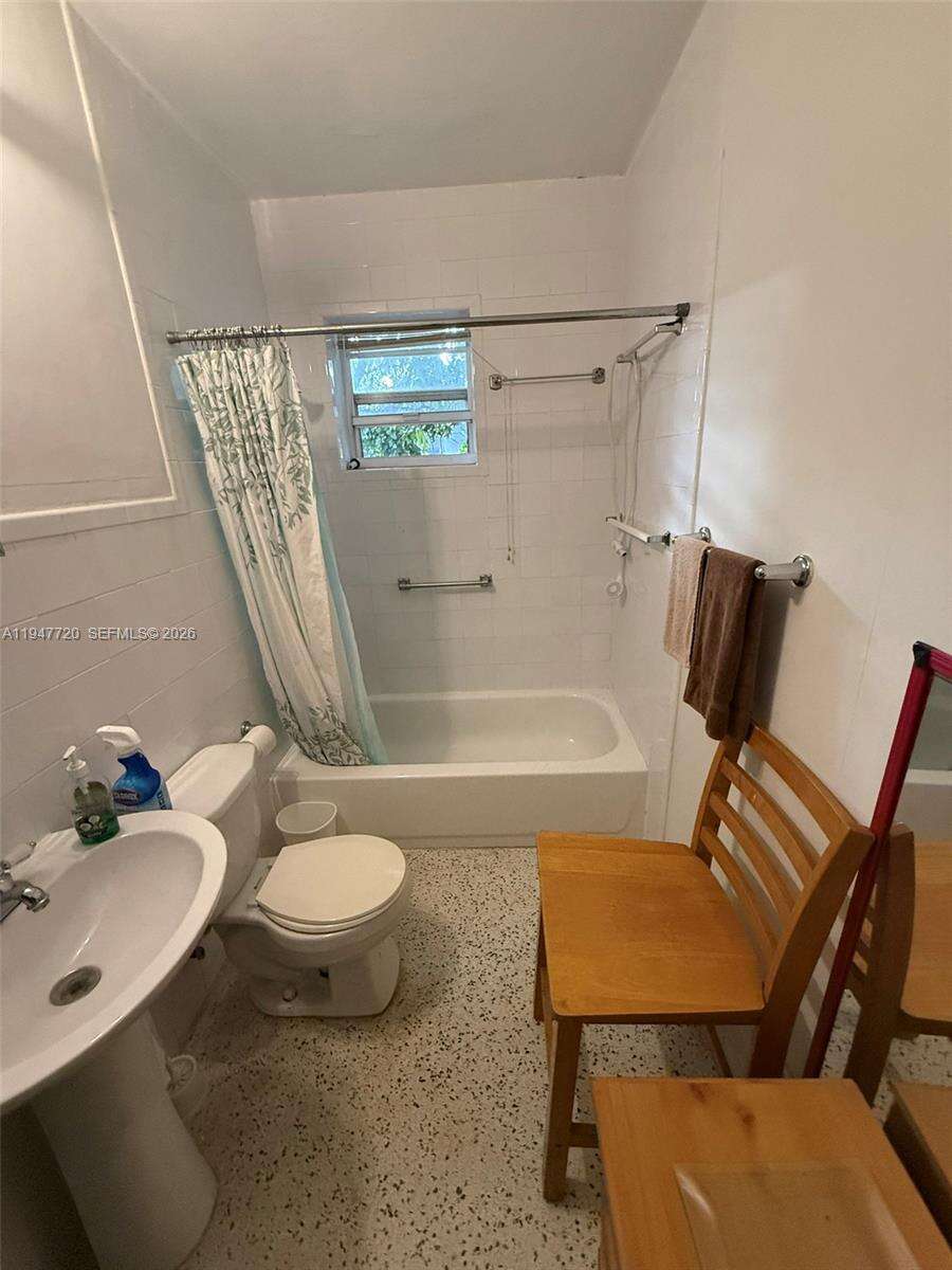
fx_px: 513
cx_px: 476
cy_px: 635
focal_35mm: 14
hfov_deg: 85.7
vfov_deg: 102.1
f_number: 2.2
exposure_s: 1/120
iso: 500
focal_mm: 2.22
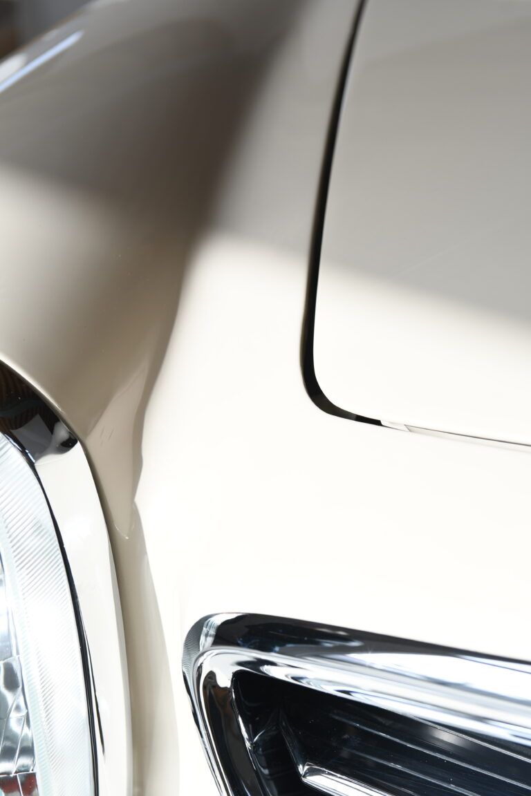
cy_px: 398
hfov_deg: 18.2
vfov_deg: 27.0
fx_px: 1659
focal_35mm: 75
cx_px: 266
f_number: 5.6
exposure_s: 1/160
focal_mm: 50
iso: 160
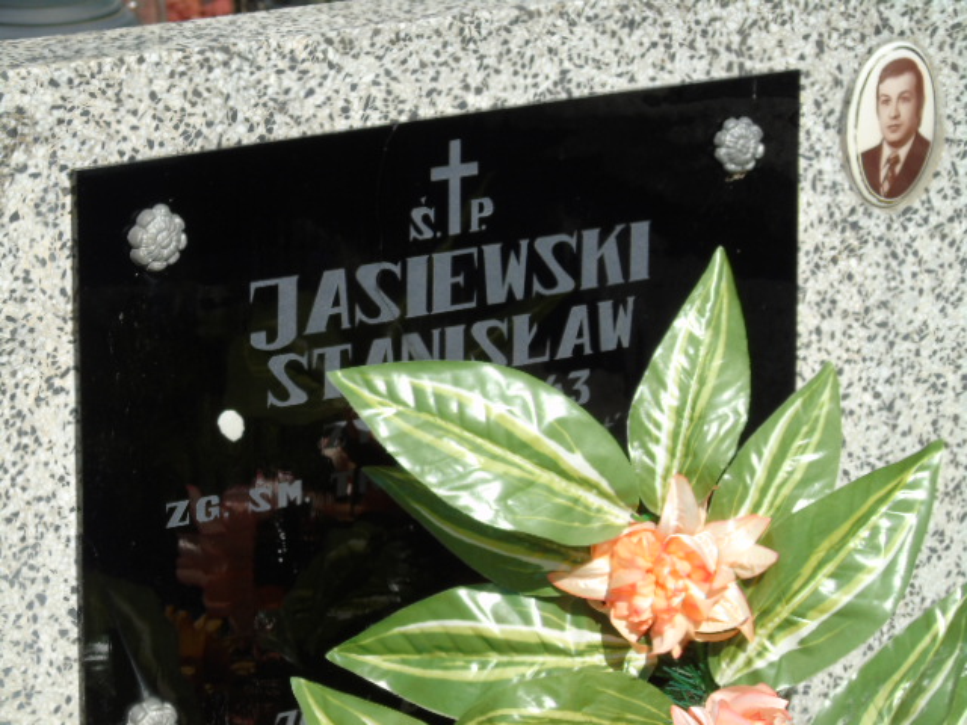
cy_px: 362
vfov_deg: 8.0
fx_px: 5196
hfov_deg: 10.6
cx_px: 484
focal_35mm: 186
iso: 80
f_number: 5
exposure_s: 1/500
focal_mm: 33
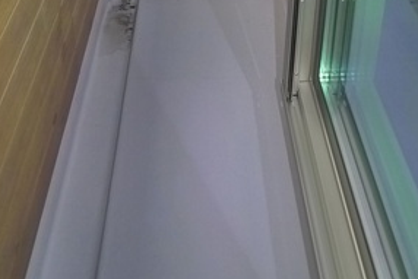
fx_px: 709
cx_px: 210
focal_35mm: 61
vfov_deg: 18.5
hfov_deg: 32.9
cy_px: -188
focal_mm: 5.1
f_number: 2.8
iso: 400
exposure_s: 1/200
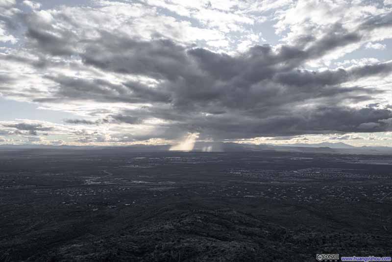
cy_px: 131
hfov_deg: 59.5
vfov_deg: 41.7
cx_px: 196
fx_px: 343
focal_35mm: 32
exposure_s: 1/640
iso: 100
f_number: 5
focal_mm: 31.5
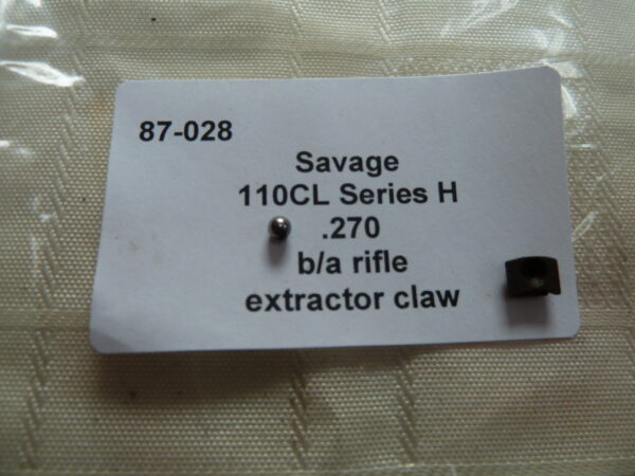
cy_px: 238
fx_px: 459
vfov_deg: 54.9
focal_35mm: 25
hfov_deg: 69.4
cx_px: 318
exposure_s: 1/30
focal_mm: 4.1
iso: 100
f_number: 3.3
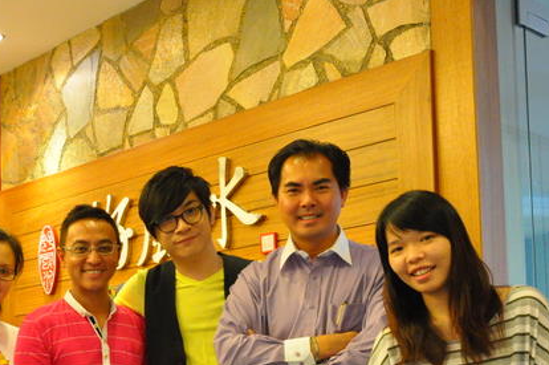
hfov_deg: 33.5
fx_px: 883
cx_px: 107
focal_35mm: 58
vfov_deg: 22.6
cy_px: 350
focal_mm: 20
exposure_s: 1/30
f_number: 5.6
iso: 3200
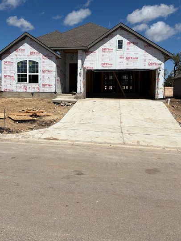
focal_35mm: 32
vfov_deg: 56.6
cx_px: 72
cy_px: 102
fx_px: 223
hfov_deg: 43.9
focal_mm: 5.96
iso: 50
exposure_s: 1/10101
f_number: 1.6
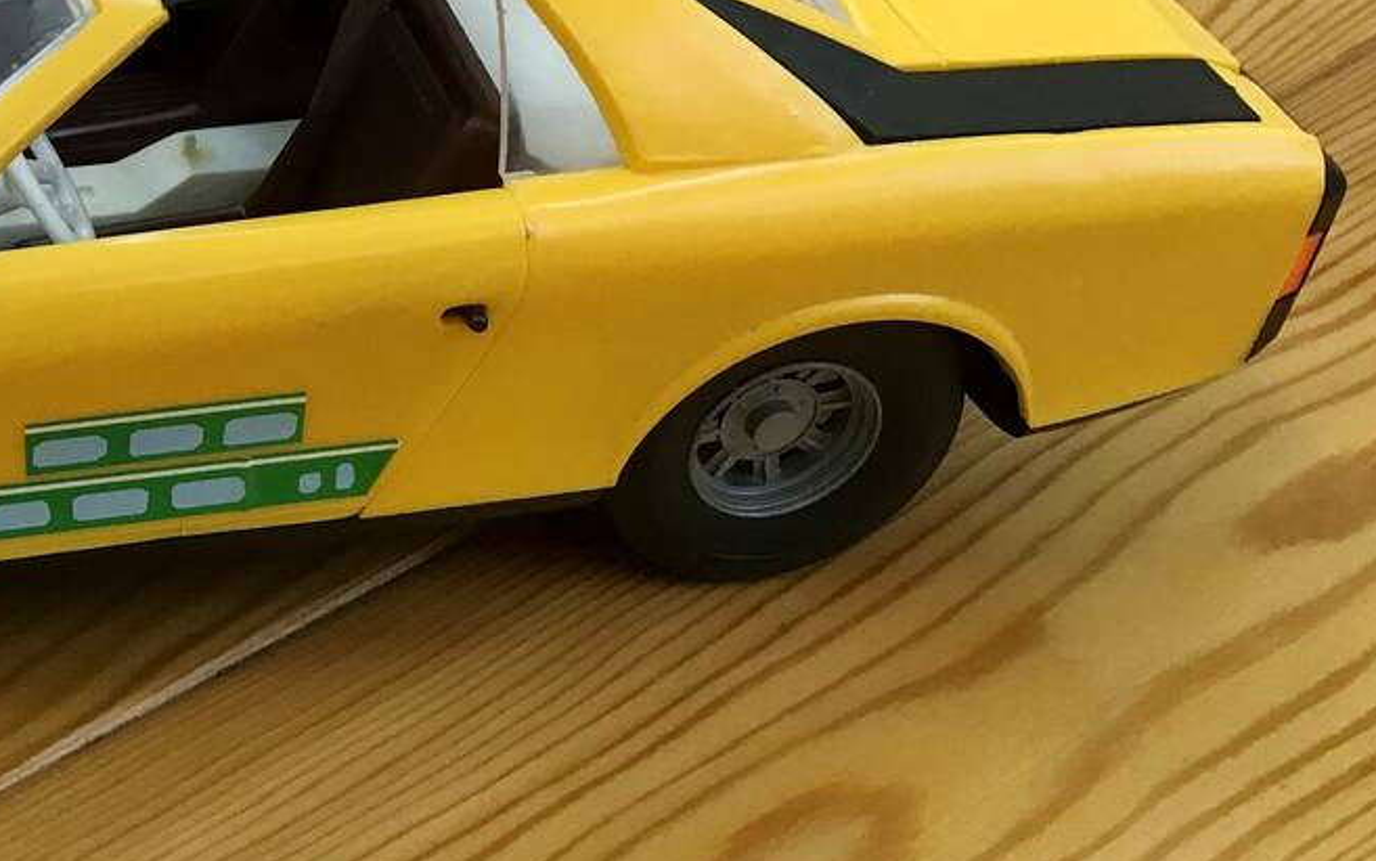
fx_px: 2401
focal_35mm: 64
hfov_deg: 30.1
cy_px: 285
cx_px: 44
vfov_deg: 20.3
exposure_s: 1/33
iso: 64
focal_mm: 3.3
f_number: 2.4
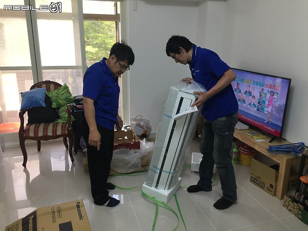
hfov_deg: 61.7
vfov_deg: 48.2
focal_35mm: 29
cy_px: 116
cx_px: 154
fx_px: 258
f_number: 2.2
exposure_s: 1/30
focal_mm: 4.15
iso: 32
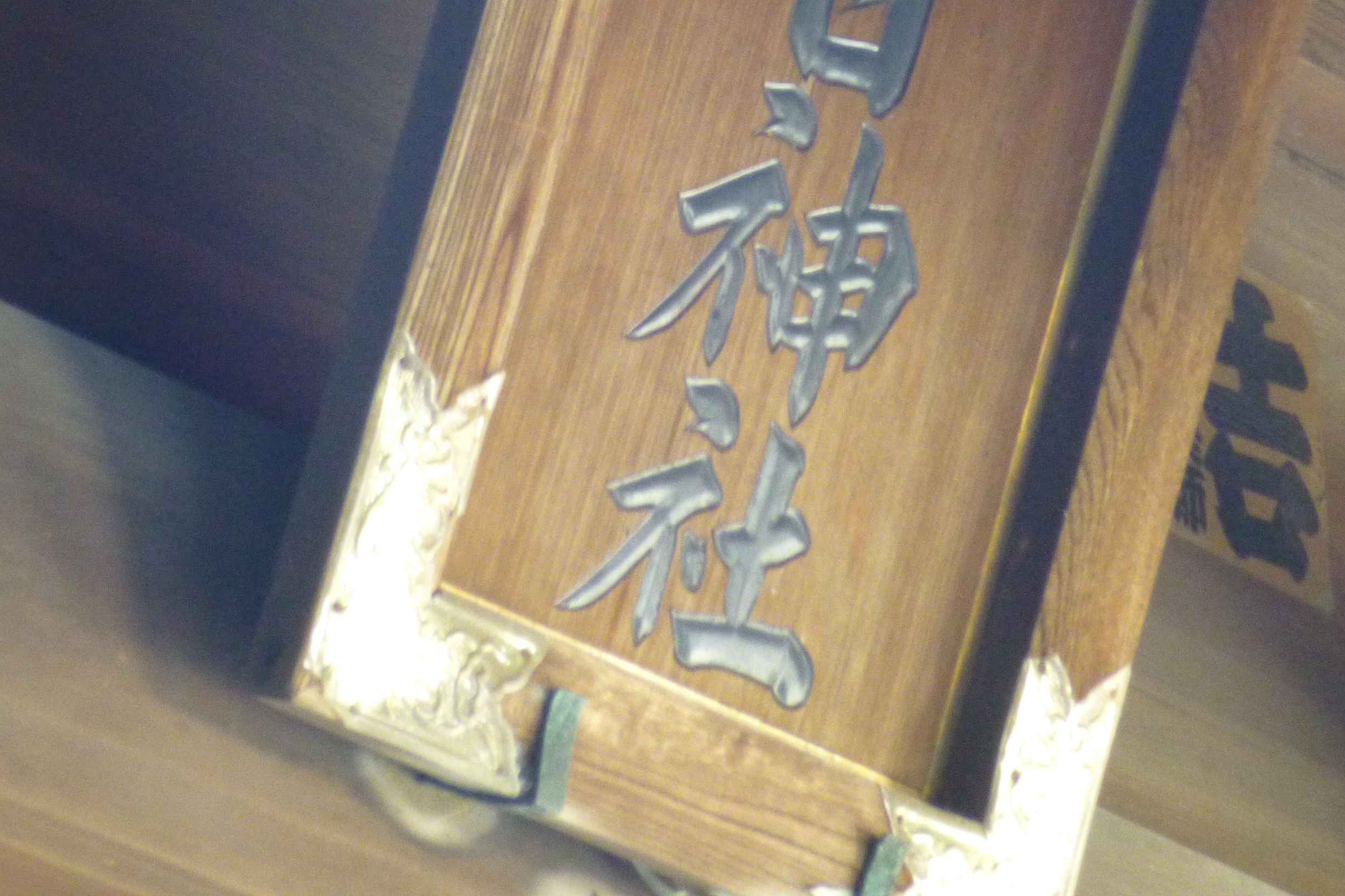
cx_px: 687
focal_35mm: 310
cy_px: 79
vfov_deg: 4.4
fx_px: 11582
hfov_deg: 6.6
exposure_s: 1/13
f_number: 5.8
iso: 640
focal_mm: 30.4
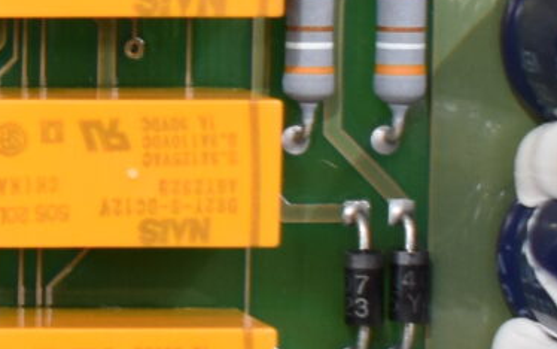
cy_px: 60
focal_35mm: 230
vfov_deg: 5.7
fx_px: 3492
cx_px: -763
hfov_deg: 8.4
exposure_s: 1/60
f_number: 5.6
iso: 500
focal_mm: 22
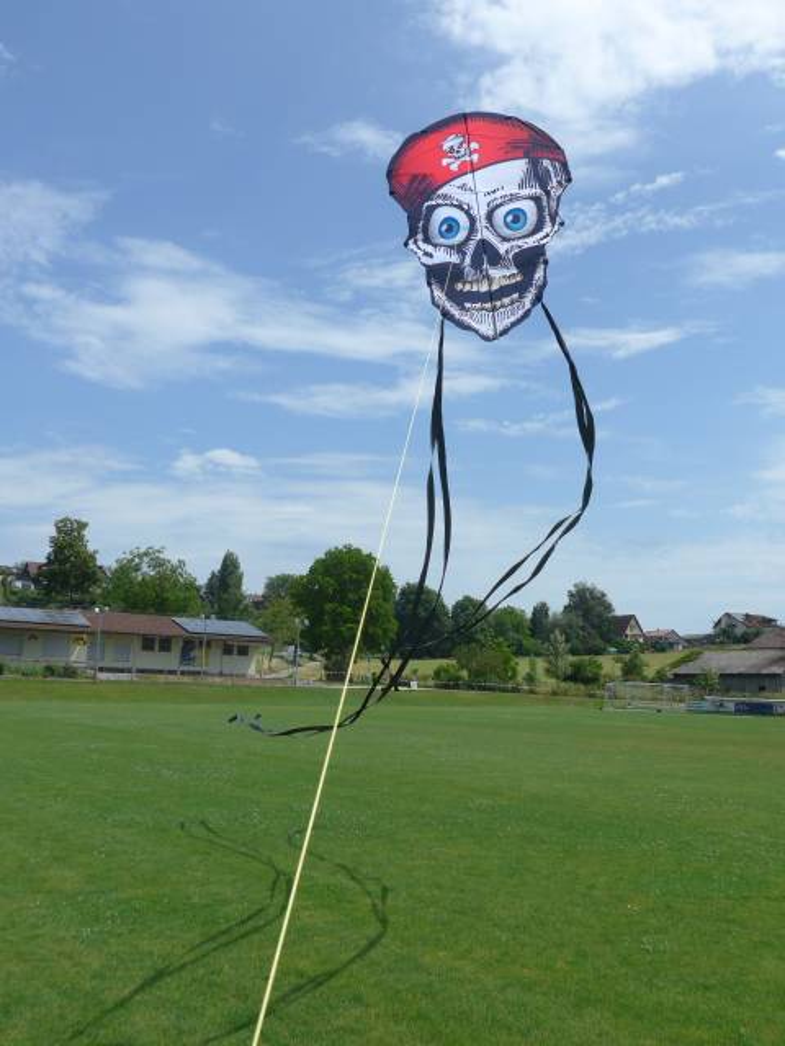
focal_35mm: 29
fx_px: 877
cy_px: 523
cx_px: 392
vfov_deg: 61.7
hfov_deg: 48.2
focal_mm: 6
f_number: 3.2
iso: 80
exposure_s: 1/1600
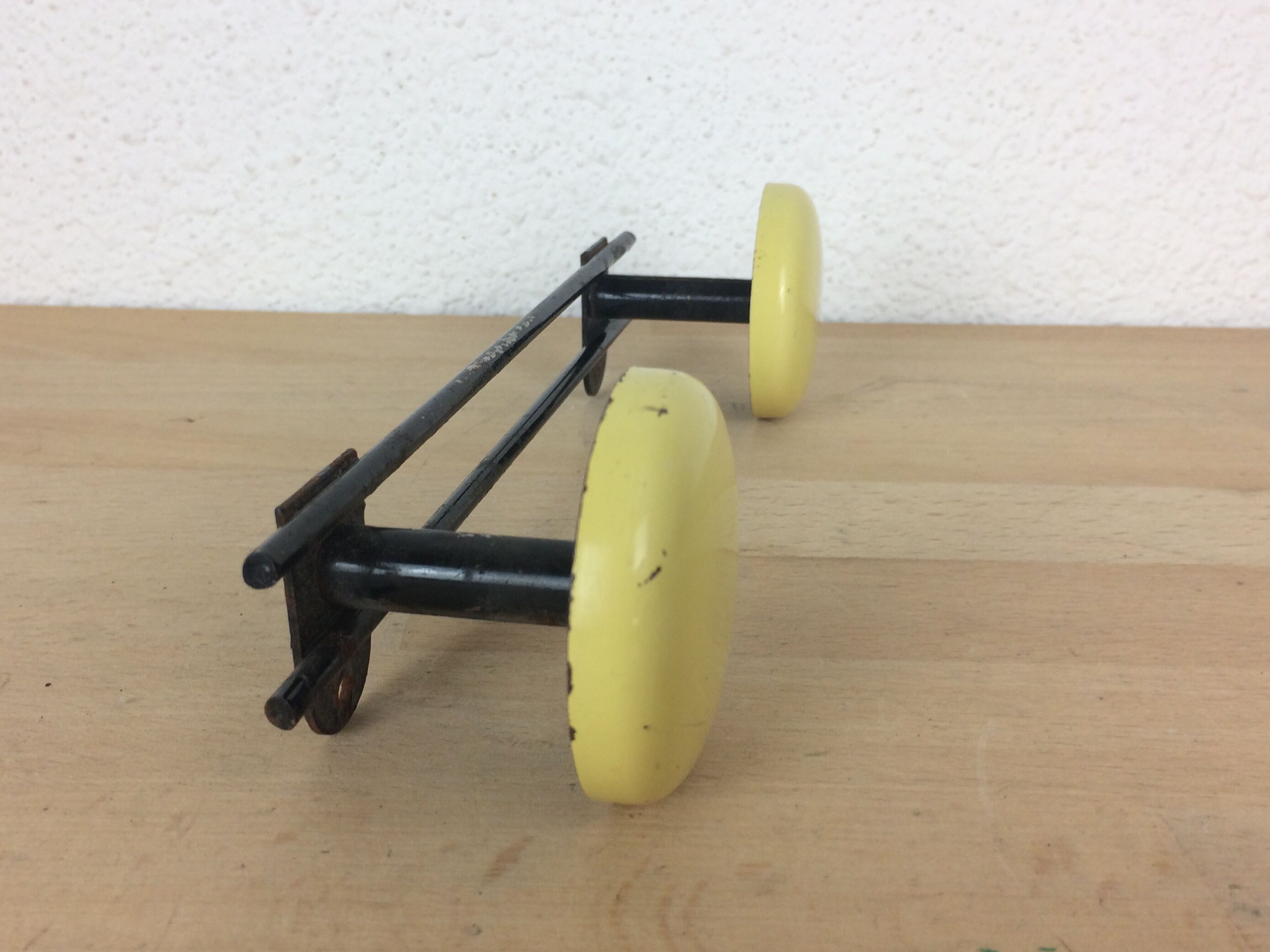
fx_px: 1247
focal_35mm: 34
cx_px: 592
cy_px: 476
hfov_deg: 53.9
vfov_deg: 41.8
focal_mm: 4.15
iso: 64
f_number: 2.2
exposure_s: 1/100
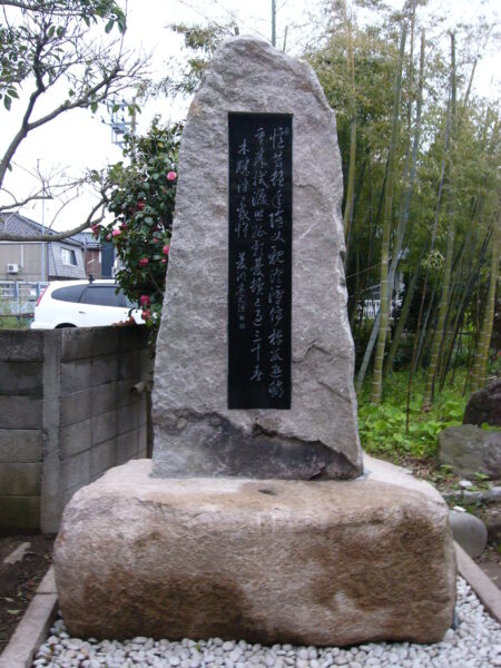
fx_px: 675
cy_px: 334
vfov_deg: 52.6
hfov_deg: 40.7
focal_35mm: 35
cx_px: 250
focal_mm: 5.8
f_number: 2.8
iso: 200
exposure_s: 1/40
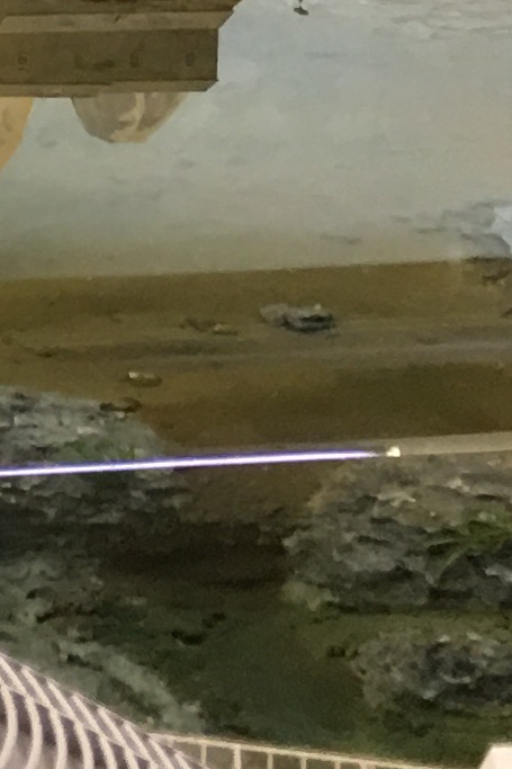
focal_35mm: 178
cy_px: -889
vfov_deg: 10.4
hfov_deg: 7.1
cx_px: -882
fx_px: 3799
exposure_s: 1/17
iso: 50
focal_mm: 4.15
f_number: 2.2
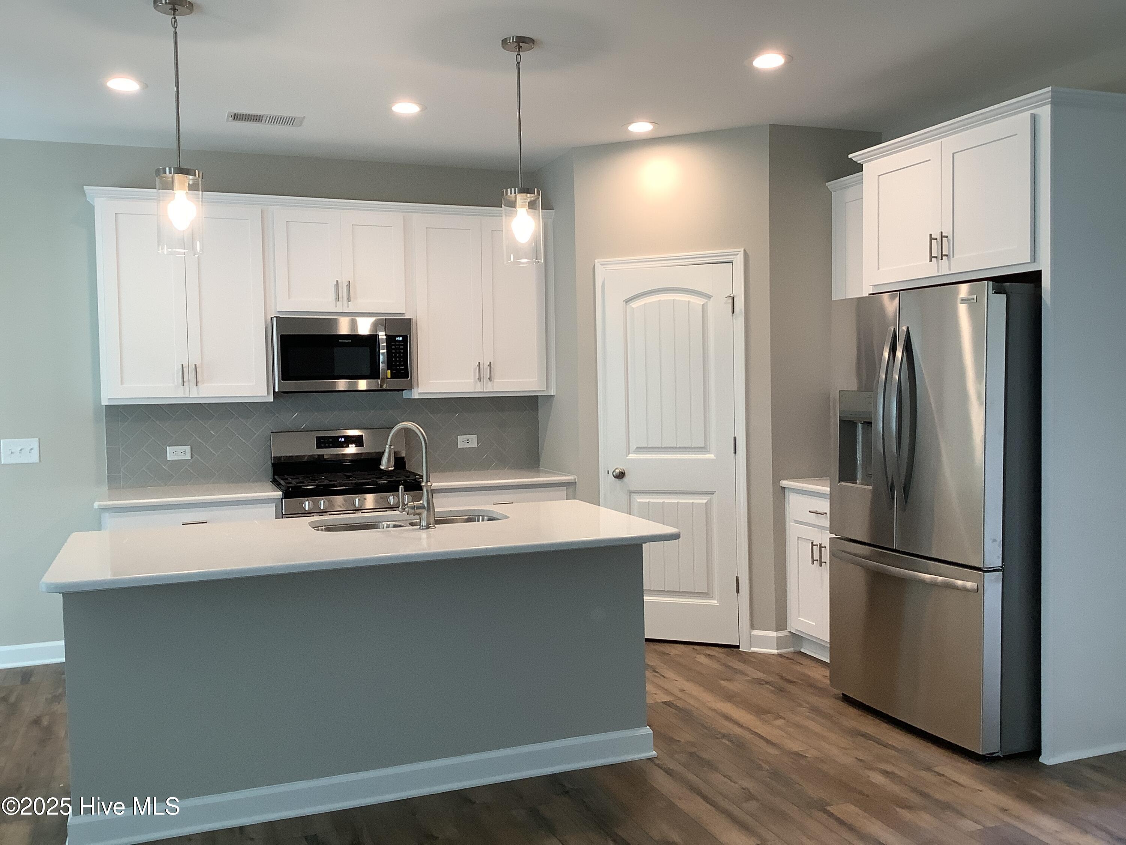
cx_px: 563
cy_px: 422
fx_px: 1008
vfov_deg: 45.4
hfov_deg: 58.4
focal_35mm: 31
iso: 100
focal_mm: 3.3
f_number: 2.4
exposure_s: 1/60
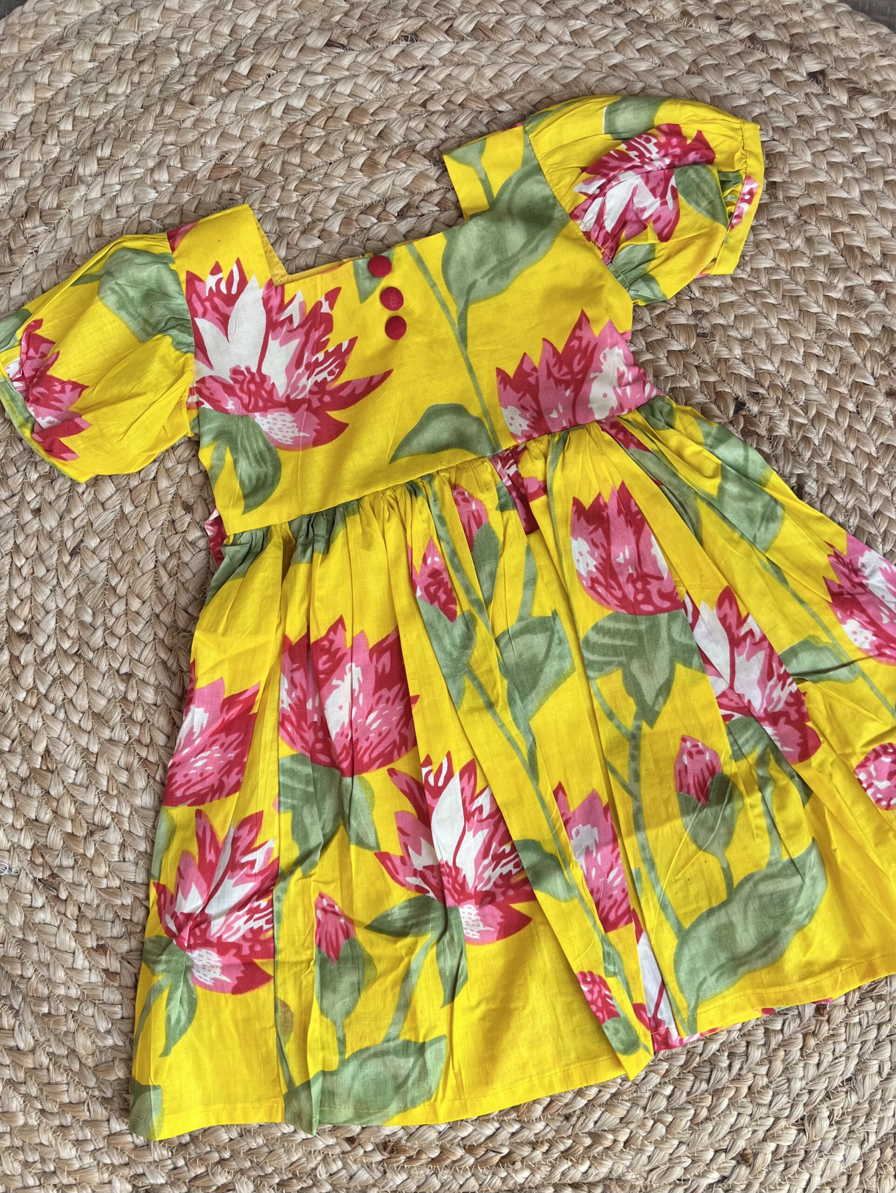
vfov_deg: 67.3
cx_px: 448
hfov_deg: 53.1
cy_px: 596
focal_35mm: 26
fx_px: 897
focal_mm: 5.1
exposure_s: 1/688
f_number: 1.6
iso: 50
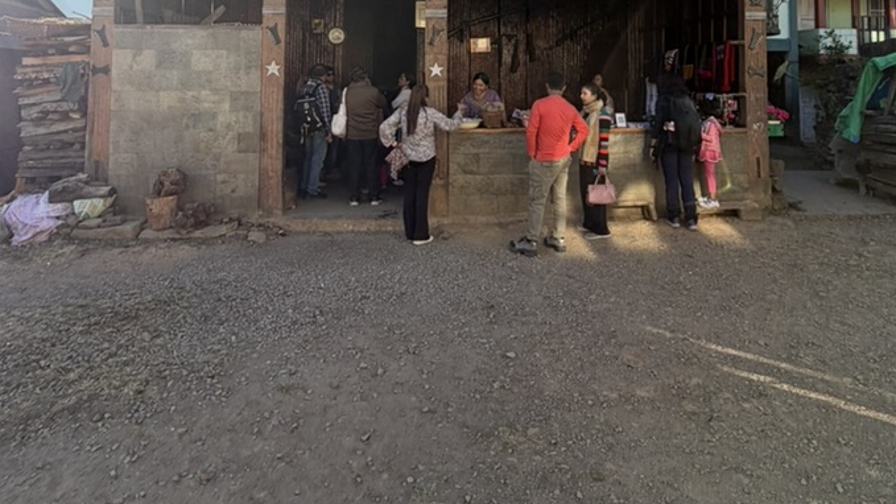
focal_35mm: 23
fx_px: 546
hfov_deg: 78.7
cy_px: 63
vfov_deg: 45.5
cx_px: 437
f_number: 2.2
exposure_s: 1/502
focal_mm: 2.22
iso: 50
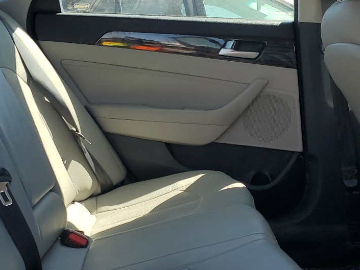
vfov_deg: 24.8
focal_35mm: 59
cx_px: 186
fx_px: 614
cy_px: 148
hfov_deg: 32.7
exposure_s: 1/714
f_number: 1.5
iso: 50
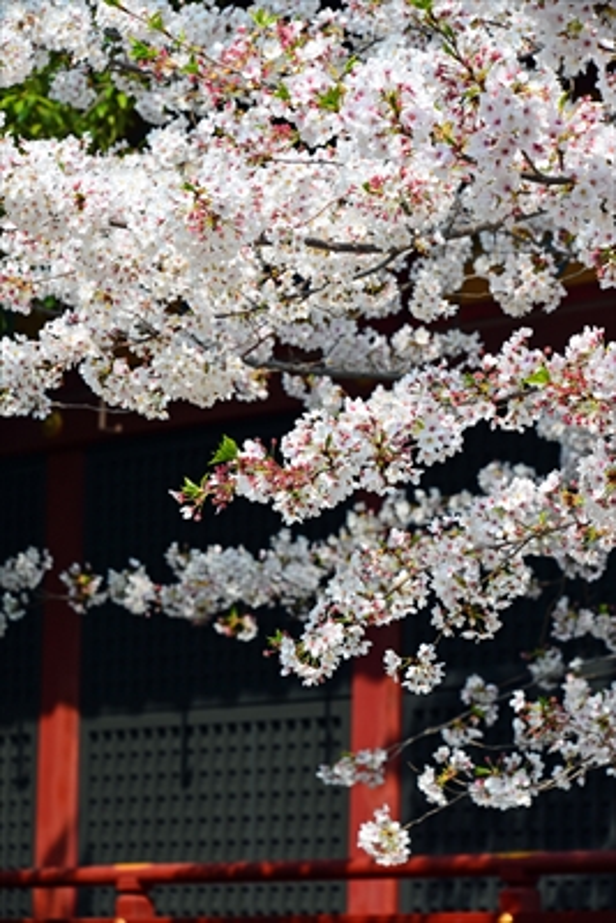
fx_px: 4103
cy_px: 462
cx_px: 308
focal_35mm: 160
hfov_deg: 8.6
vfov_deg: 12.8
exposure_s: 1/250
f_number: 8
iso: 200
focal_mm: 160
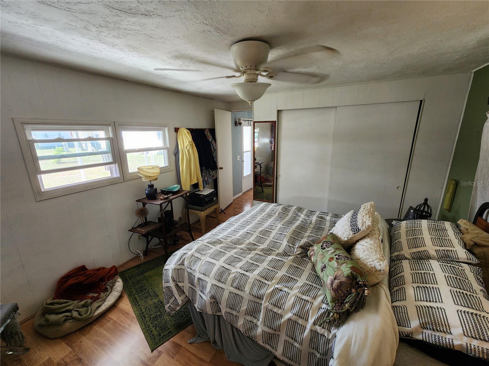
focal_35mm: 13
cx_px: 244
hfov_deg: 106.2
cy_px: 183
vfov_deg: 89.9
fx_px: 184
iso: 160
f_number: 2.2
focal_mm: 2.2
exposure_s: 1/60
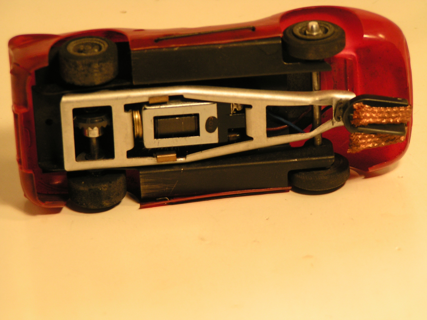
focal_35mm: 216
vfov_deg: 6.9
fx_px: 2664
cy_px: 160
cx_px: 214
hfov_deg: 9.2
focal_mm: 33
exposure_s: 1/250
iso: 80
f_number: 3.5
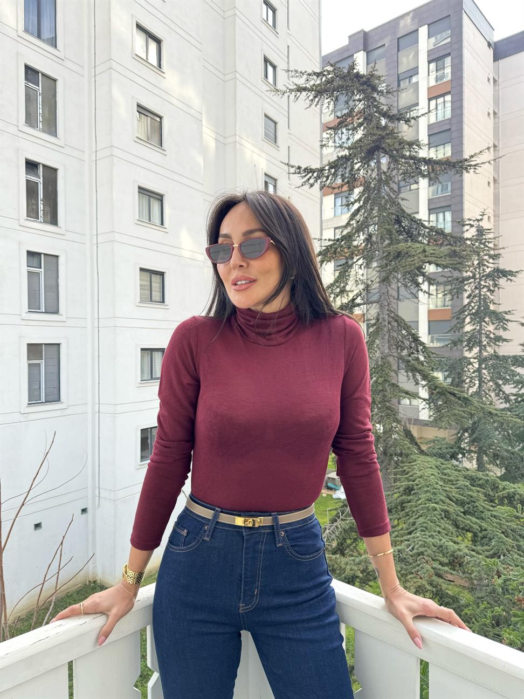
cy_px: 350
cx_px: 262
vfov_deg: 71.6
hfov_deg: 56.8
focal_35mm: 24
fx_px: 484
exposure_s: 1/218
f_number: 1.78
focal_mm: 6.76
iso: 80
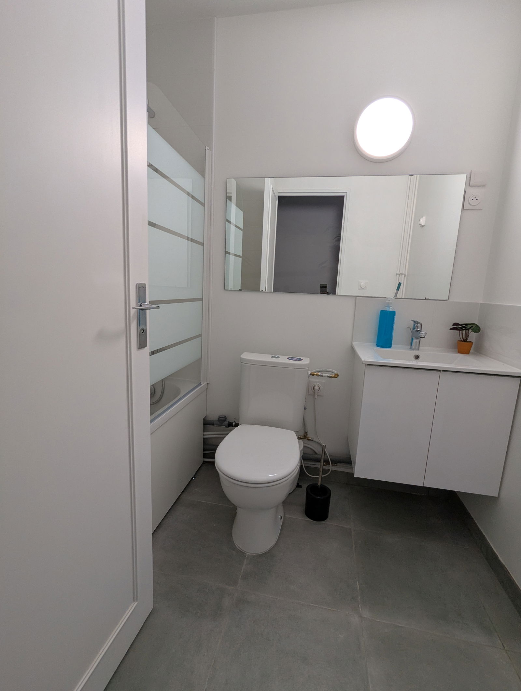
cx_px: 260
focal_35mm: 16
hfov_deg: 78.2
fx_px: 320
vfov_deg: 94.4
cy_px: 346
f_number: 2.2
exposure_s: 1/50
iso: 67
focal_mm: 2.35
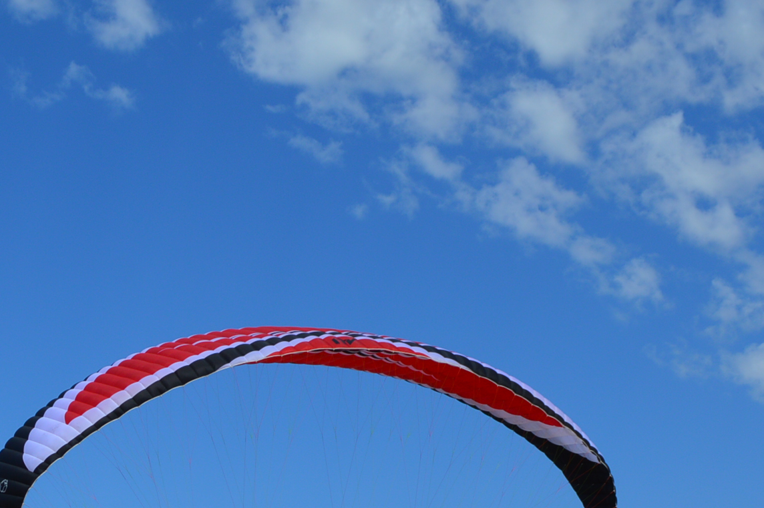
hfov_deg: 27.3
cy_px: 626
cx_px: 60
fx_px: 1506
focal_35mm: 71
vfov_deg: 18.1
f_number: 9
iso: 100
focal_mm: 18
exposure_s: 1/320
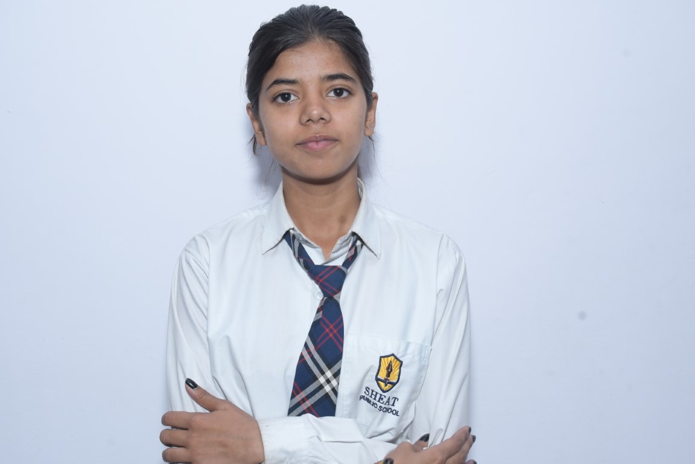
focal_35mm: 52
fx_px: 1004
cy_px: 232
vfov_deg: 26.0
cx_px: 348
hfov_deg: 38.2
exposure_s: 1/125
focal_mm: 35
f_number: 10
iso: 800
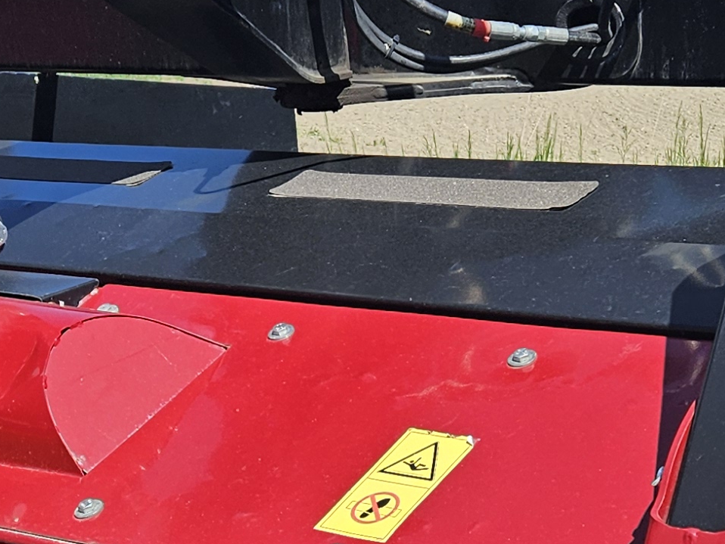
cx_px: 425
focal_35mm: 96
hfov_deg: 20.4
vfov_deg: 15.0
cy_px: 617
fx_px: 2011
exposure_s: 1/2066
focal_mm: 5.4
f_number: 1.8
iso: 25
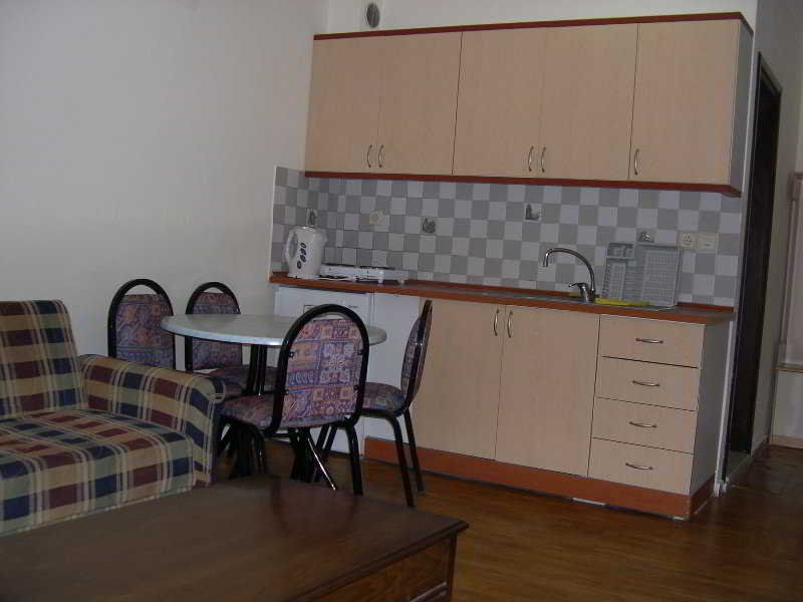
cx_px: 402
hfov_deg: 49.0
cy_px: 301
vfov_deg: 37.7
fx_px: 881
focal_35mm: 38
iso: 117
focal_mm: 8
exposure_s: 1/60
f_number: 2.8
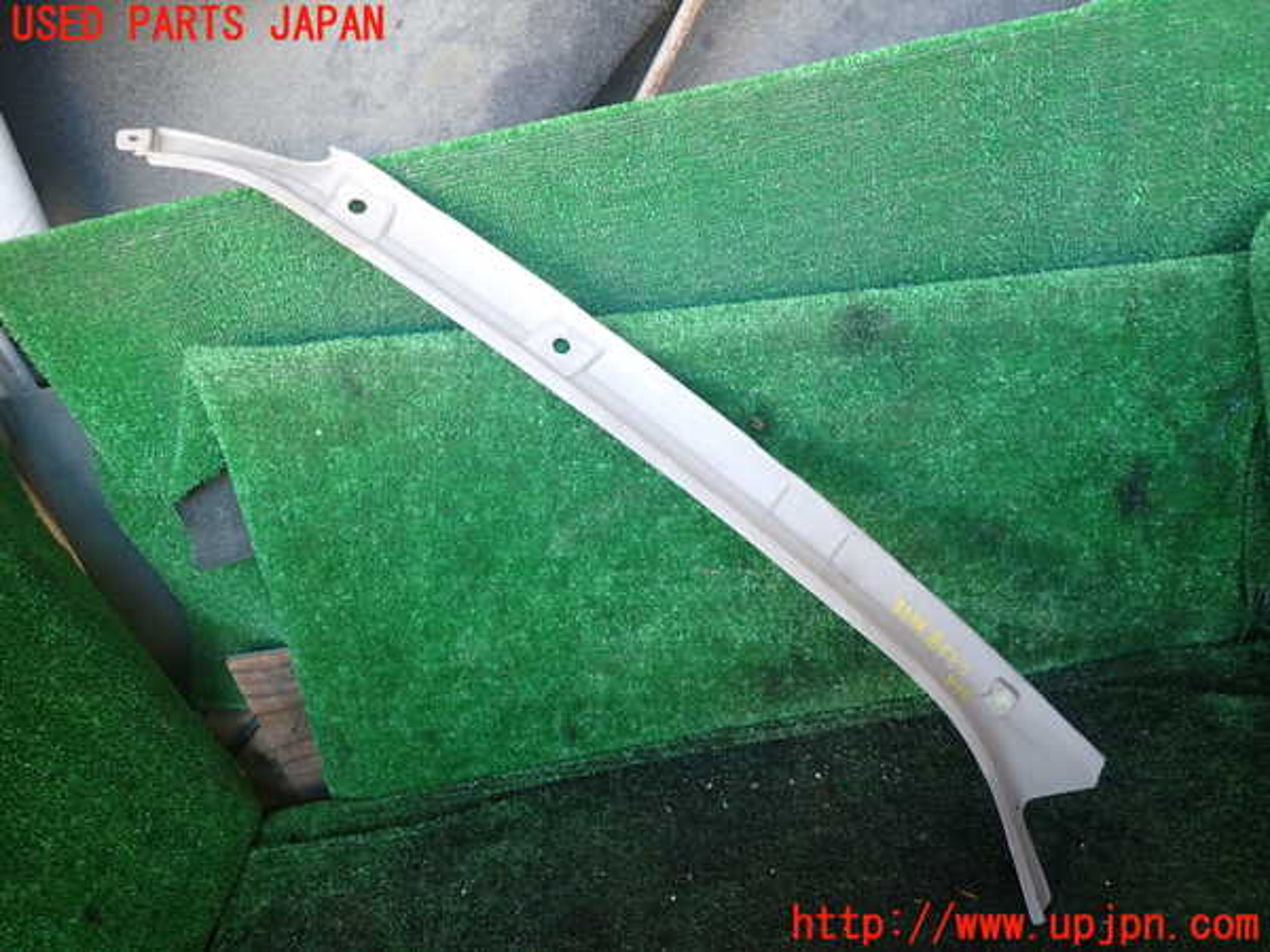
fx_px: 917
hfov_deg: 69.4
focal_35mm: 25
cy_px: 476
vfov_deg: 54.9
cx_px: 635
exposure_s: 1/40
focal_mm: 4.5
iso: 200
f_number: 2
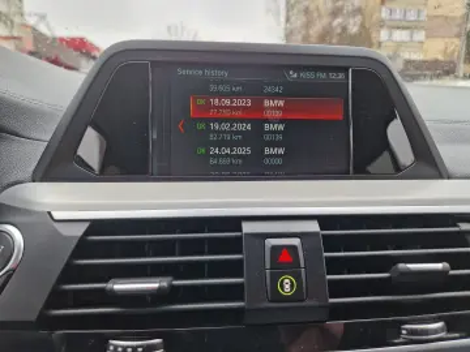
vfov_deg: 58.9
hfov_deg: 73.9
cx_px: 235
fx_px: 312
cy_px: 176
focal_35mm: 23
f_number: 1.8
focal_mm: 5.4
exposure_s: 1/100
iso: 160
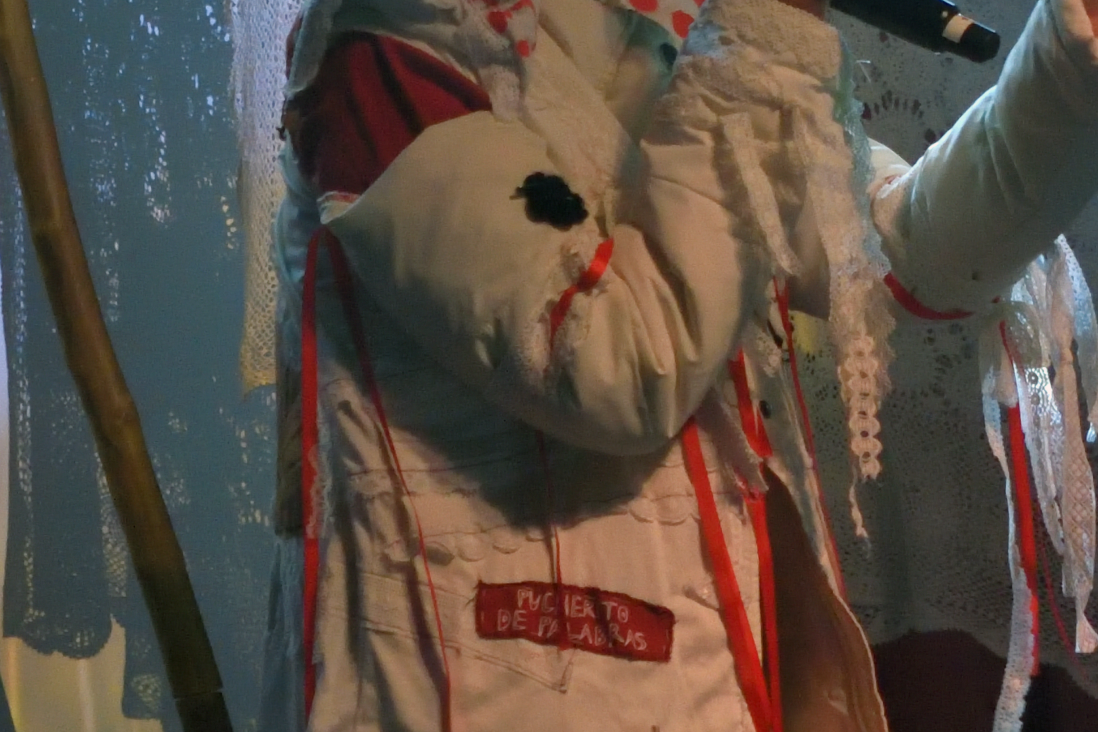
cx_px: 393
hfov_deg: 10.9
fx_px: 5727
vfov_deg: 7.3
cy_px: -134
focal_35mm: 188
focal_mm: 35
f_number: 4
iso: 900
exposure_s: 1/60
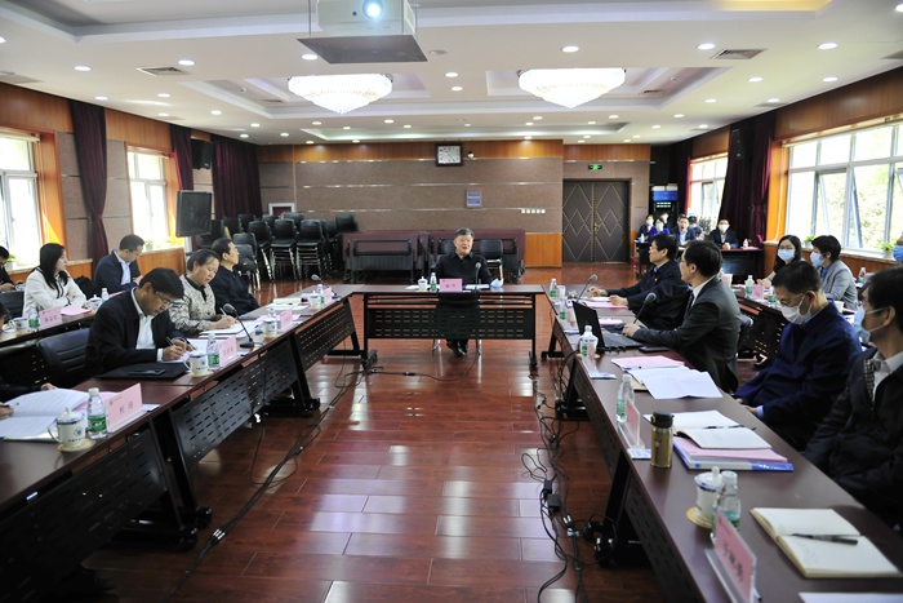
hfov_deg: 73.7
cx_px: 452
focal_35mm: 24
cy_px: 302
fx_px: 602
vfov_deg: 53.2
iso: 500
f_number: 2.8
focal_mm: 24
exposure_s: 1/100
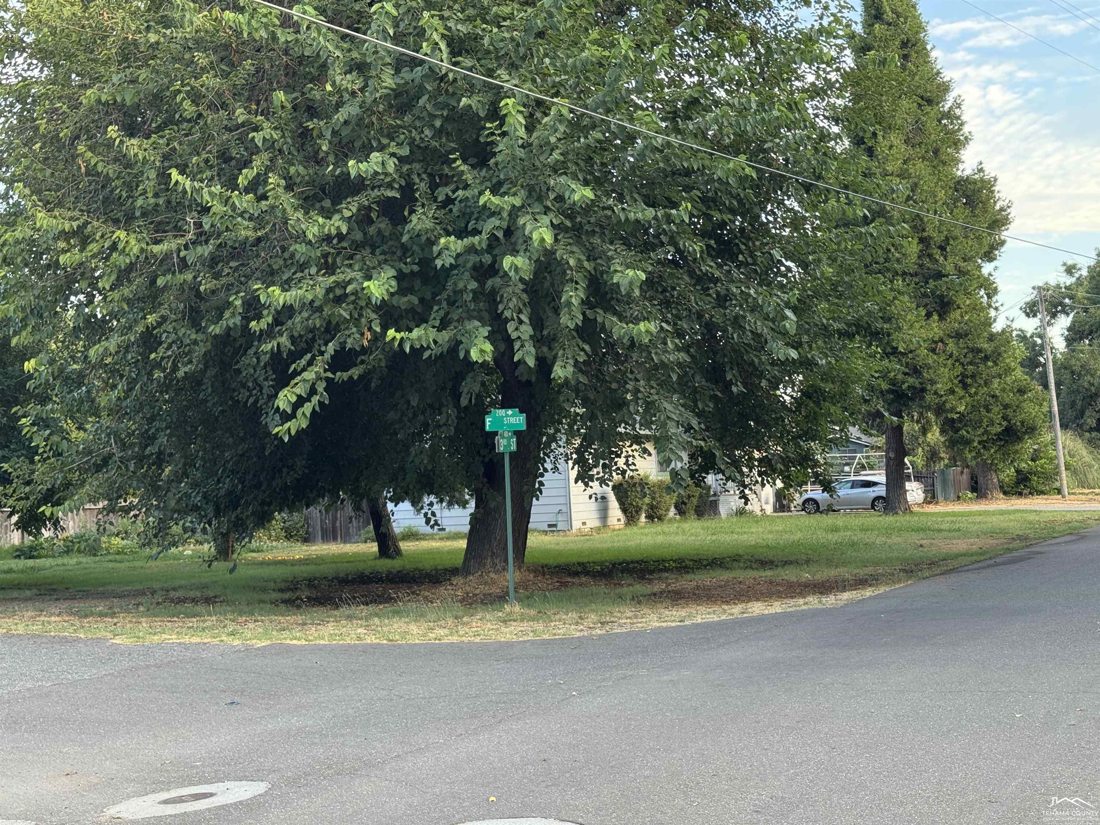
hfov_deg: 39.7
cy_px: 412
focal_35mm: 48
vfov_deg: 30.3
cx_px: 550
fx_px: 1525
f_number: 1.78
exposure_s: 1/121
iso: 100
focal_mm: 6.76
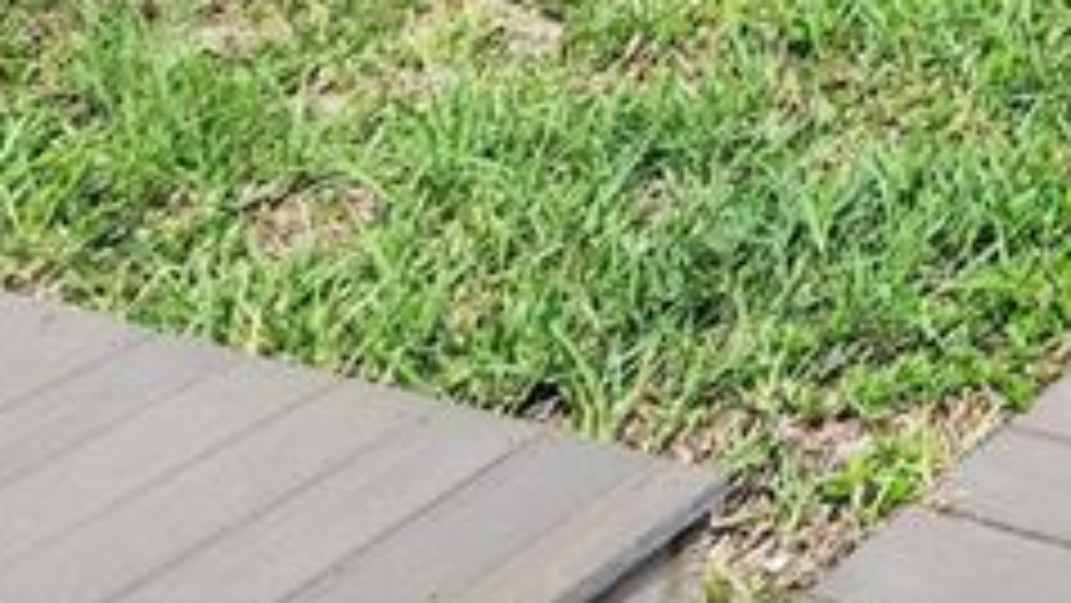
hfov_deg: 22.8
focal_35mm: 61
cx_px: 1840
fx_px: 1733
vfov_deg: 15.0
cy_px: -698
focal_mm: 1.8
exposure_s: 1/809
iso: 50
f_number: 2.2
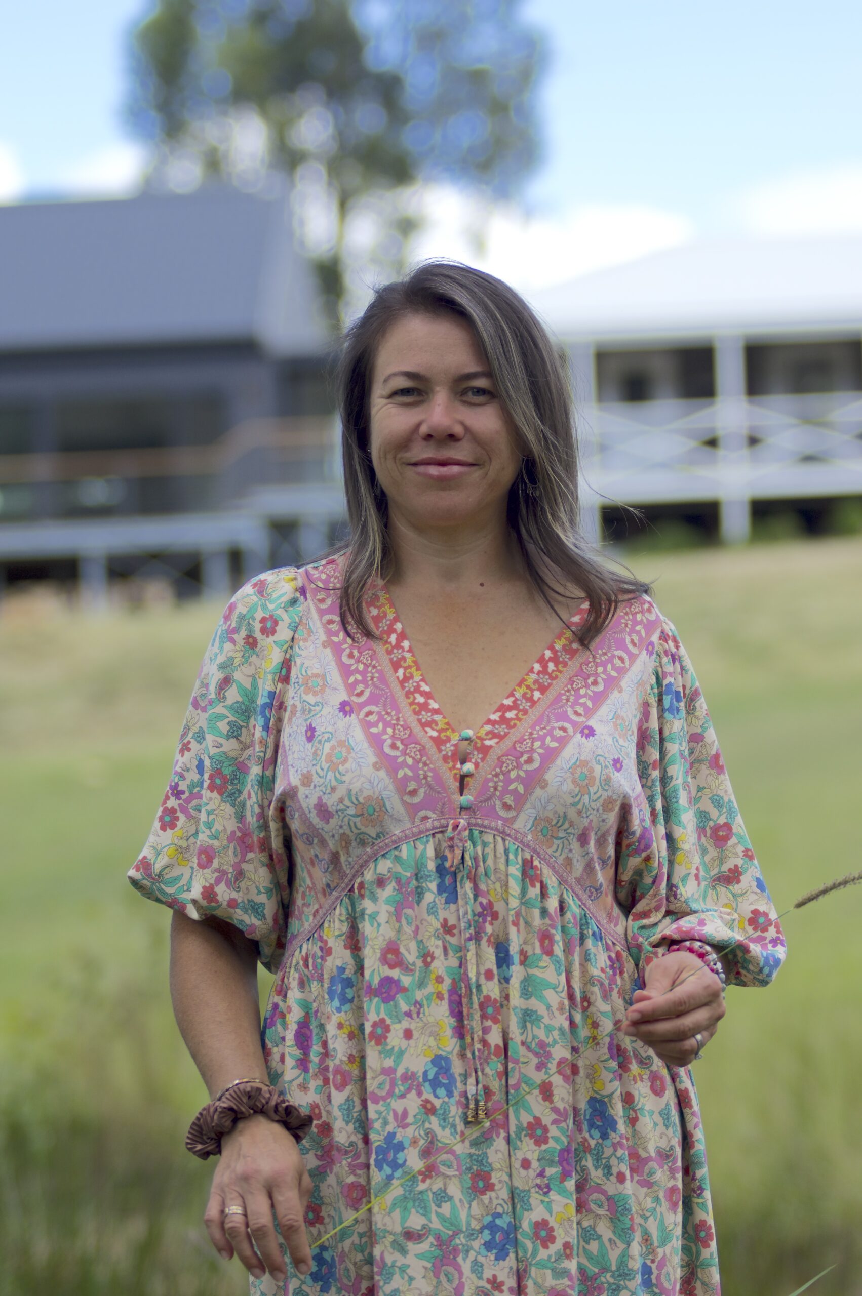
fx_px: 4462
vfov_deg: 16.5
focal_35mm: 124
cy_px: 648
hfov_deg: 11.0
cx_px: 431
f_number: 2.8
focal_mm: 83
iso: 200
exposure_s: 1/1250
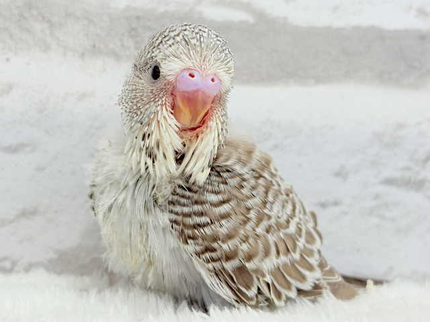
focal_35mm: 52
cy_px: 161
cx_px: 215
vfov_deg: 28.0
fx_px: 646
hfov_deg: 36.8
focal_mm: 5.96
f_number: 1.6
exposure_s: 1/50
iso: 40
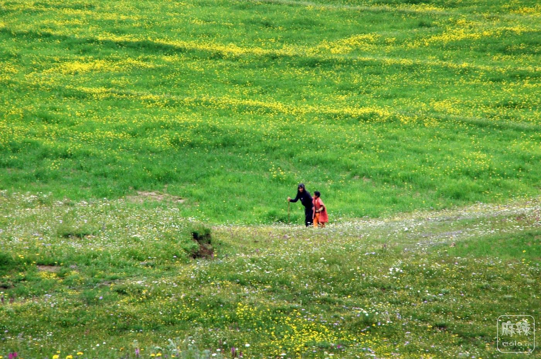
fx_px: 4503
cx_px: 270
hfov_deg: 6.9
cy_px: 180
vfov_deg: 4.6
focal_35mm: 300
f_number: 18
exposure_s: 1/100
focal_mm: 200
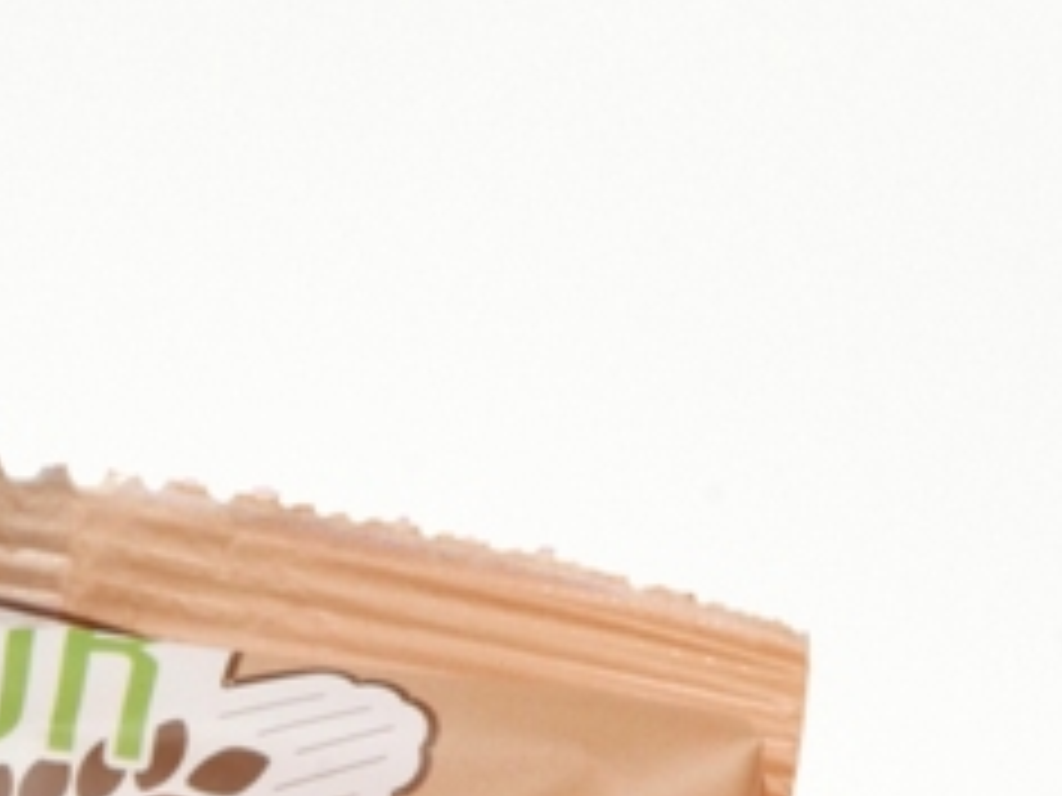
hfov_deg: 9.0
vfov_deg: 6.5
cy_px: 1691
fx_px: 6719
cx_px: -97
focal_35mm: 219
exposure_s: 1/25
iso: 800
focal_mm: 30.4
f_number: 16
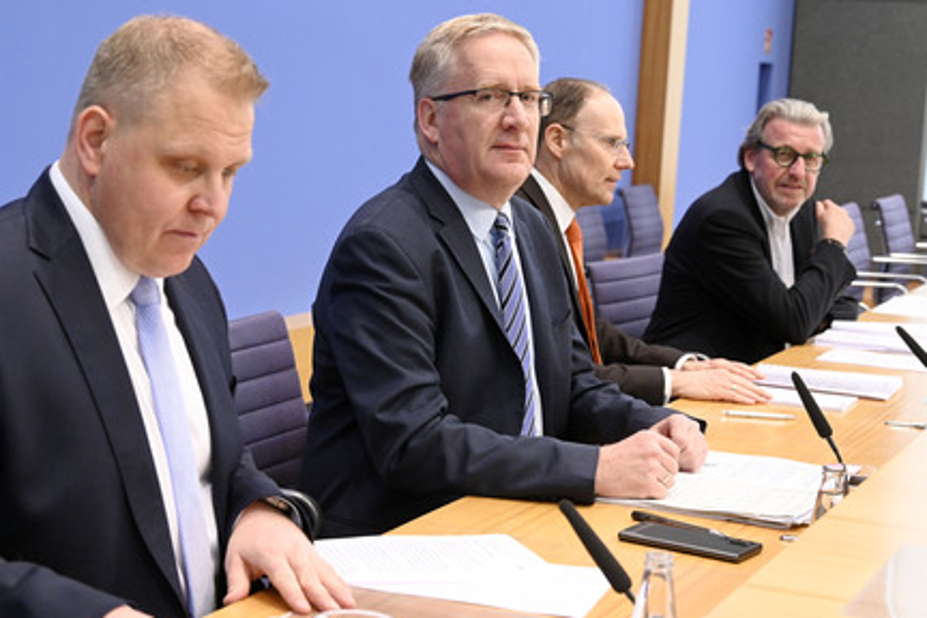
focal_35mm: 73
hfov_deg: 27.7
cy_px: 303
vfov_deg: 18.7
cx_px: 447
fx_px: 1880
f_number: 7.1
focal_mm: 70
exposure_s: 1/320
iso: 5000
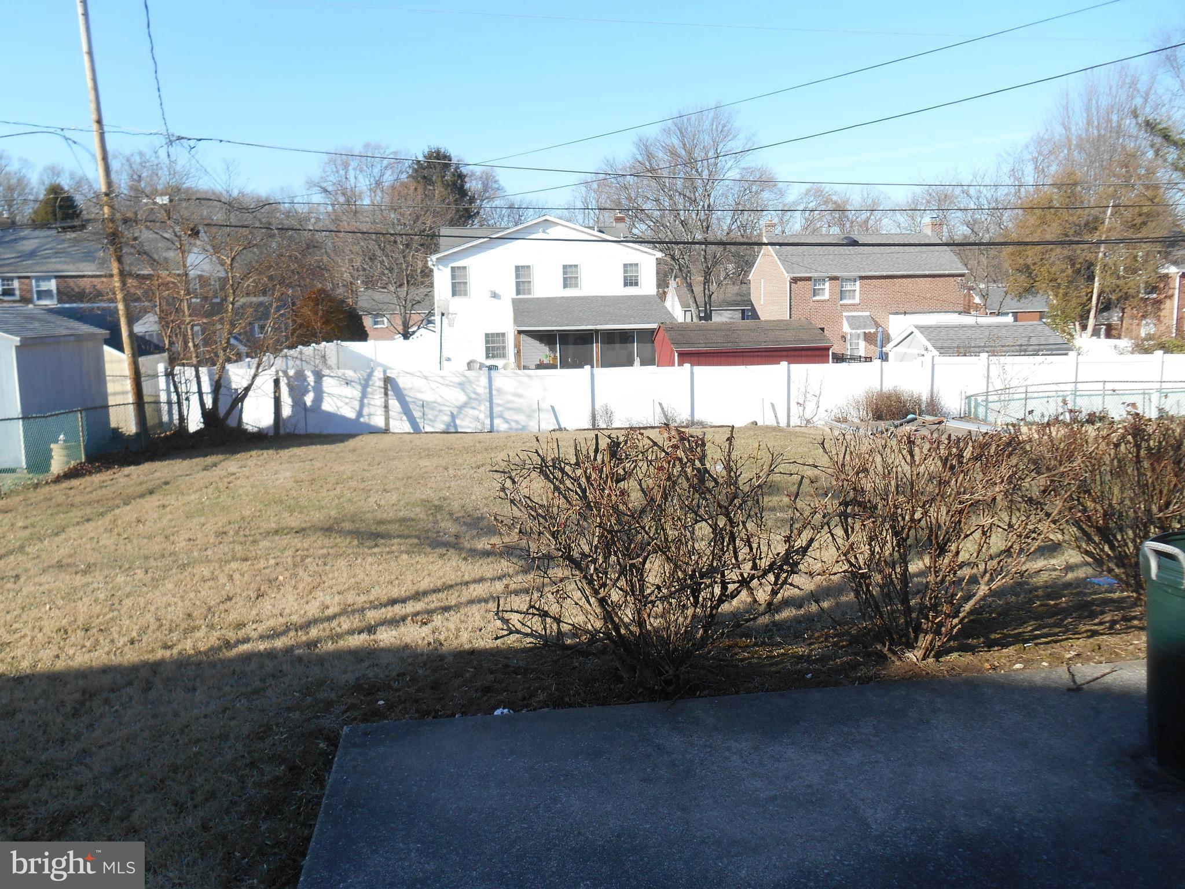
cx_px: 592
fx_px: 890
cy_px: 444
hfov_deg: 67.3
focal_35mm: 26
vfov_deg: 53.1
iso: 80
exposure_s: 1/400
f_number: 3.4
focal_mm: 4.7
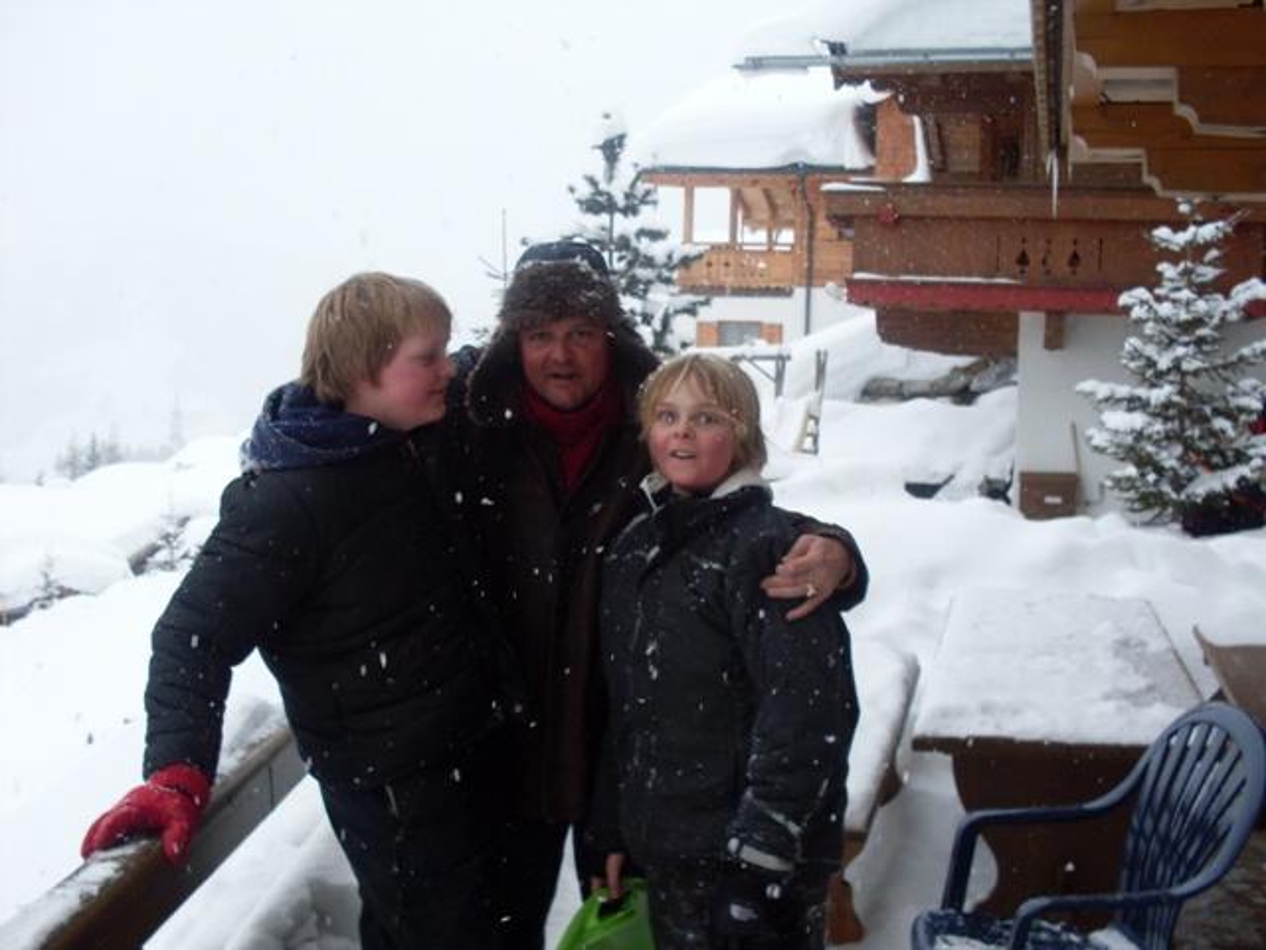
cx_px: 633
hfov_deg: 49.0
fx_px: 1390
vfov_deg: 37.7
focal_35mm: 38
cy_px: 475
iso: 80
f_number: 2.8
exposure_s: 1/180
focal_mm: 6.3
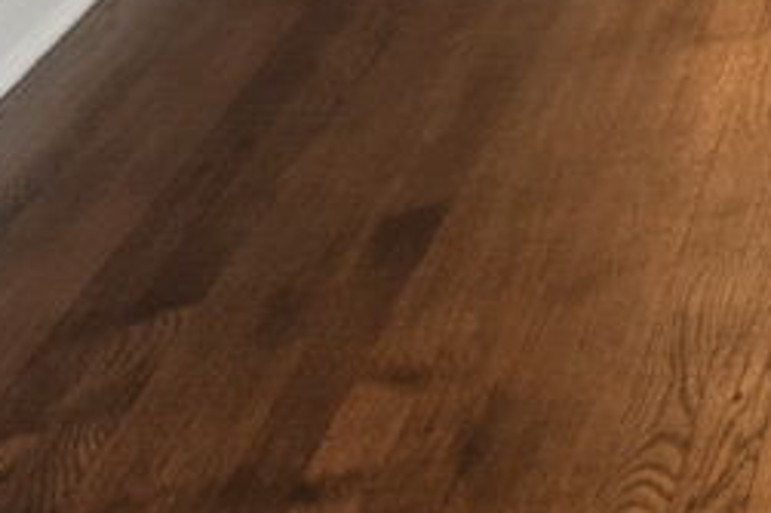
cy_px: -1063
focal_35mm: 97
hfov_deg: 14.4
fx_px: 2076
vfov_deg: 10.1
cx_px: 1831
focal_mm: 10
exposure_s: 1/3
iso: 100
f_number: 8
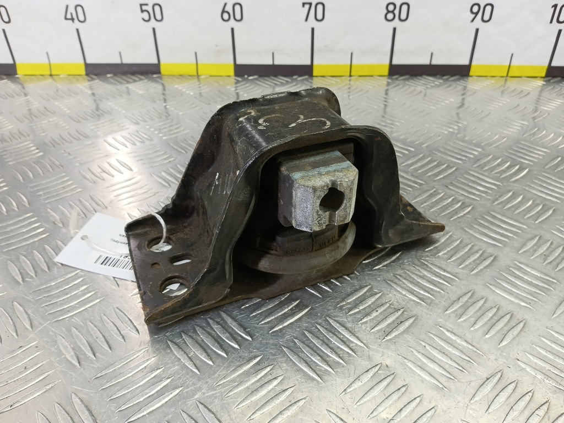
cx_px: 282
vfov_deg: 58.9
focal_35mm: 23
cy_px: 212
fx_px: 375
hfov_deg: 73.9
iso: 171
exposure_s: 1/50
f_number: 1.6
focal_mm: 4.11
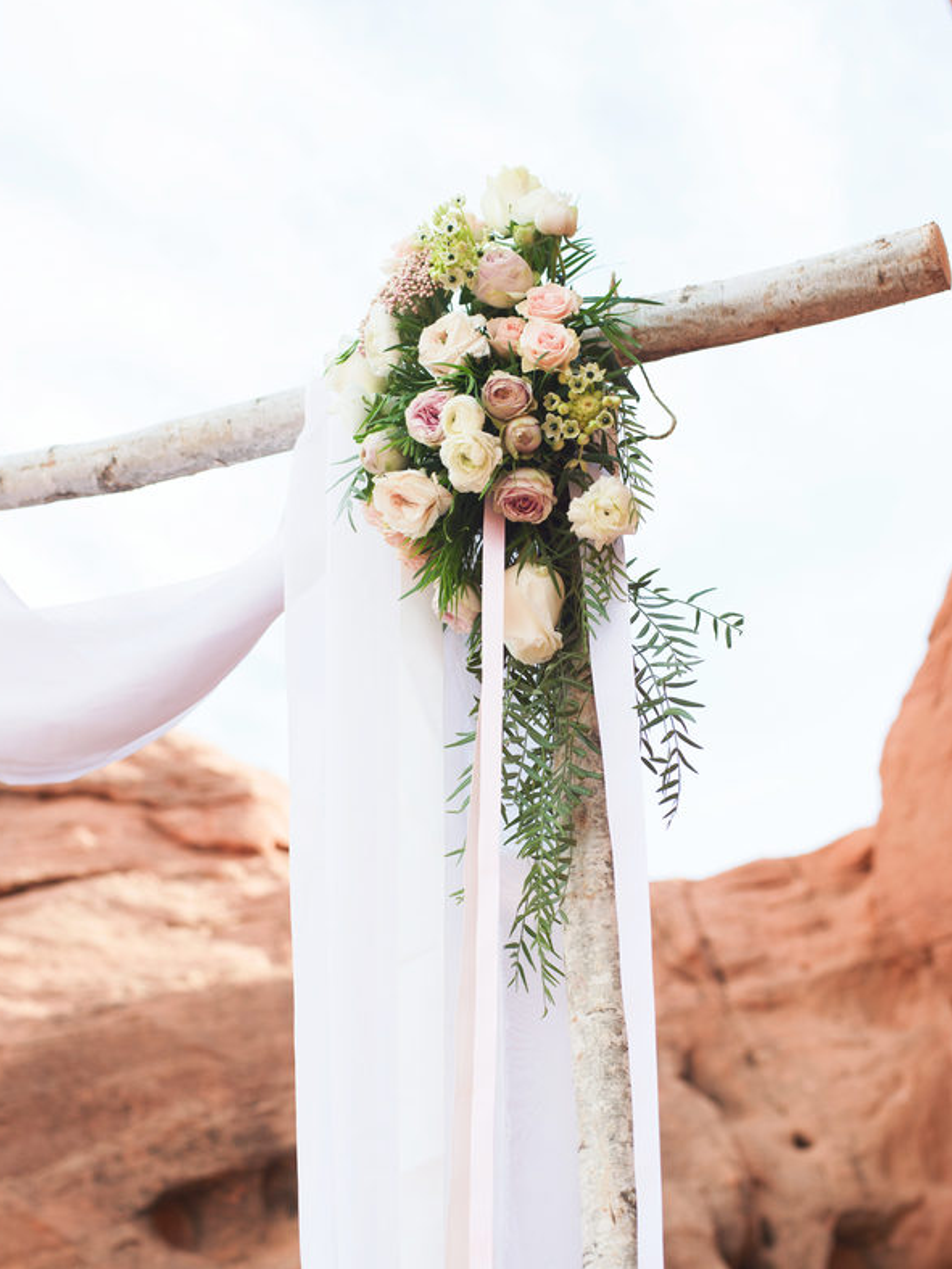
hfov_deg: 26.6
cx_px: 474
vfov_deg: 34.9
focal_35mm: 55
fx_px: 2017
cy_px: 681
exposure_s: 1/400
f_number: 4.5
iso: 100
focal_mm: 50
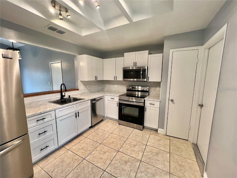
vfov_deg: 89.9
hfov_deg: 106.2
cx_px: 118
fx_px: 89
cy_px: 89
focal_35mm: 13
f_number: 1.8
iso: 125
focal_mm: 1.57
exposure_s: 1/60
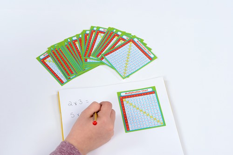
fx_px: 453
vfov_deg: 19.5
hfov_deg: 28.8
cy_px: 78
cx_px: 116
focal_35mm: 70
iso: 100
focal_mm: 70
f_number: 16
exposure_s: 1/125
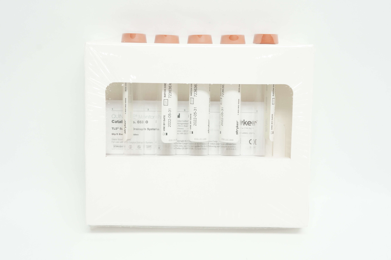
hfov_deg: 37.9
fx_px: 570
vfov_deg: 25.7
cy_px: 130
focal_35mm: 52
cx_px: 196
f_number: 10
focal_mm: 35
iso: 400
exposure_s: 1/15
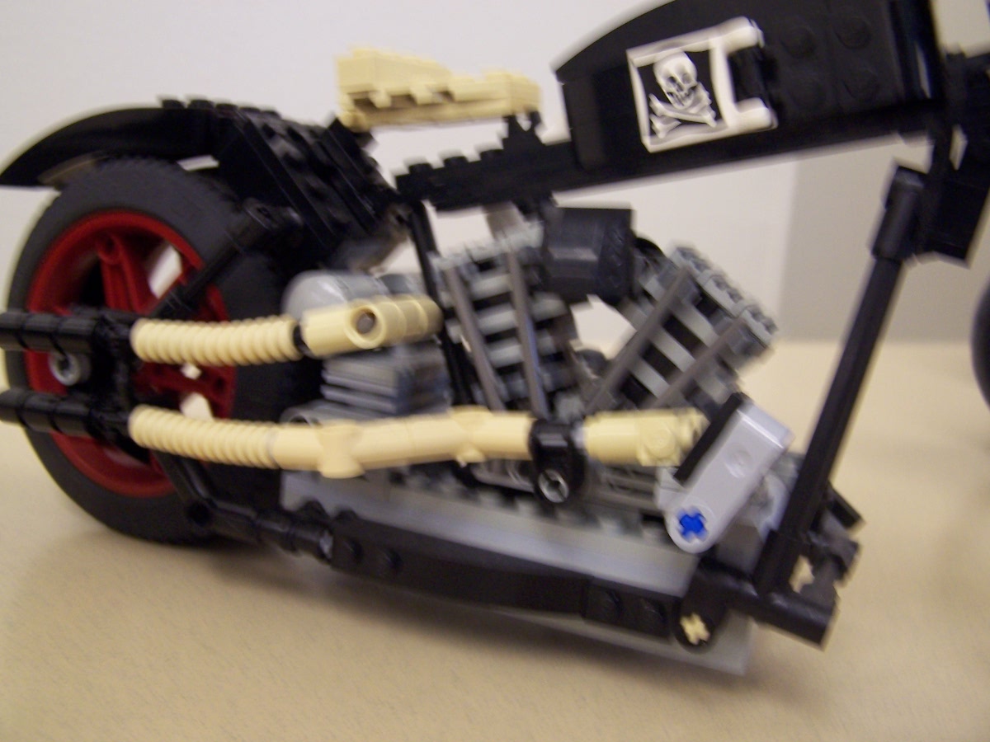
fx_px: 1087
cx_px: 495
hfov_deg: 49.0
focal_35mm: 38
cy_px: 371
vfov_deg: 37.7
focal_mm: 6.3
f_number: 2.8
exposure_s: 1/8
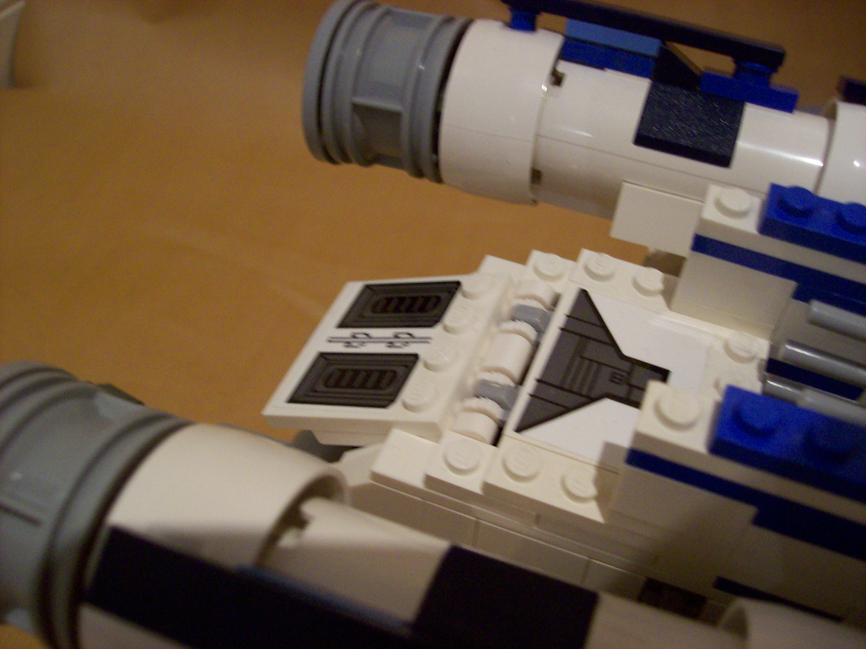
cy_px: 324
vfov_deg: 39.6
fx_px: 900
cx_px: 433
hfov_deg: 51.4
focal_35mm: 36
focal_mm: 6
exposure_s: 1/32
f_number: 2.7
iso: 127
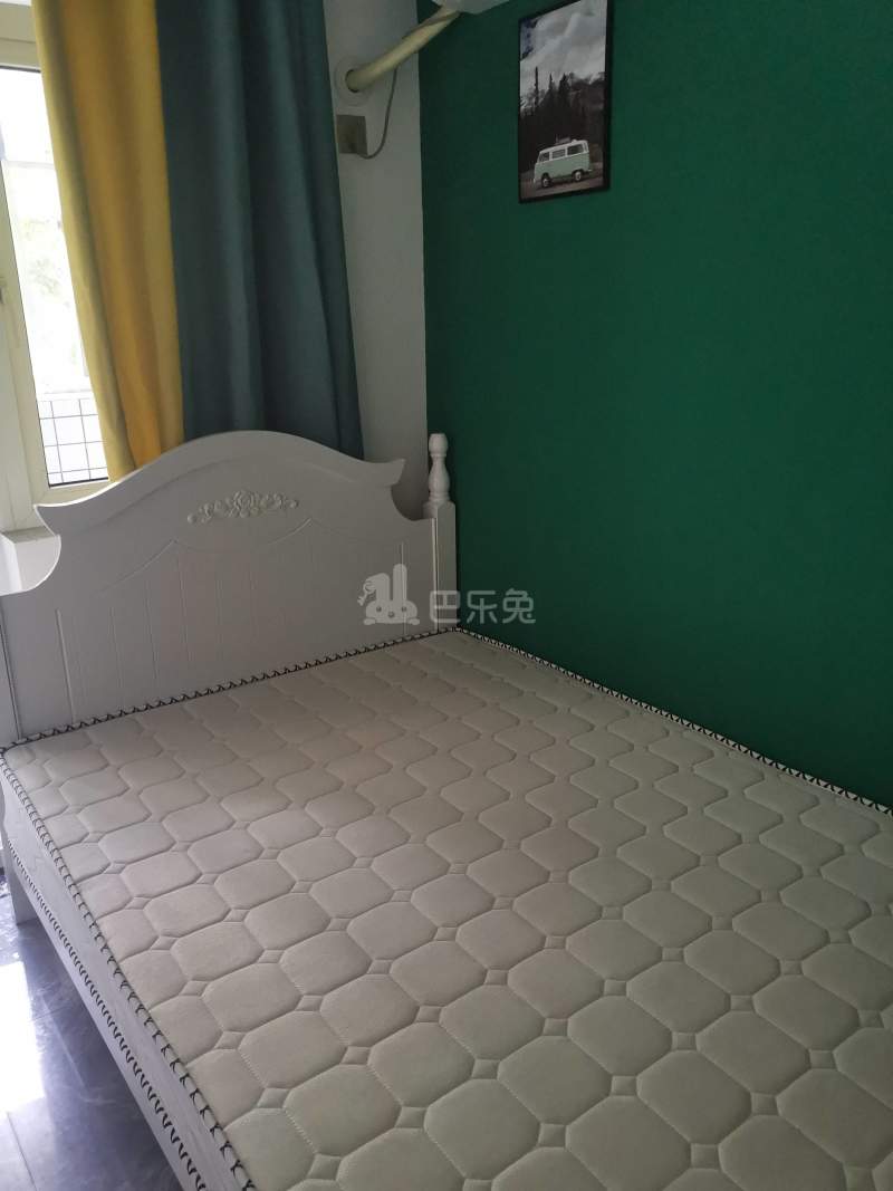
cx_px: 446
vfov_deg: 65.3
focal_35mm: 27
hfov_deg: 51.3
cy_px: 596
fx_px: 929
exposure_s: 1/120
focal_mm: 4.75
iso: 250
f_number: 1.8
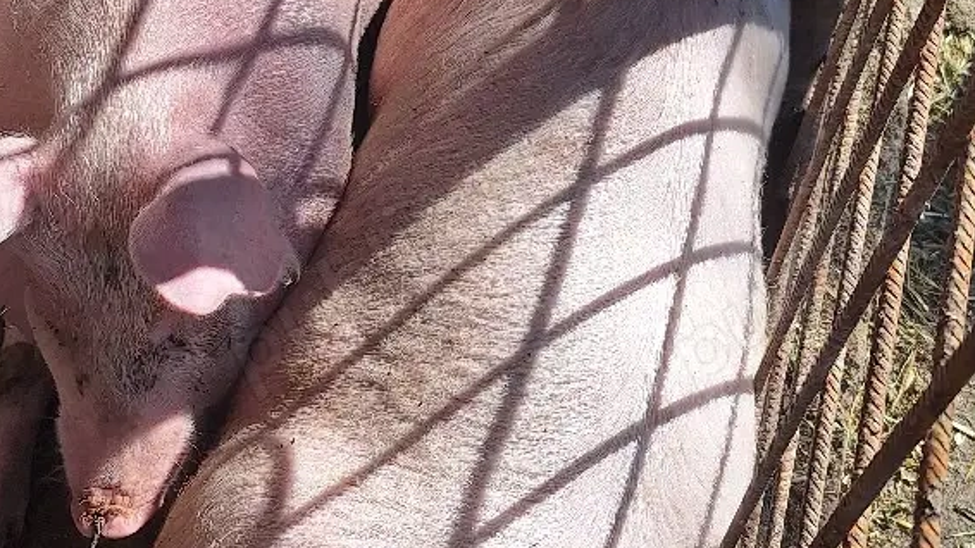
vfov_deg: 20.4
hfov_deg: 35.4
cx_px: 527
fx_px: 1525
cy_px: 309
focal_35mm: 59
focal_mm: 5.54
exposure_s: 1/3333
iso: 40
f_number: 1.8
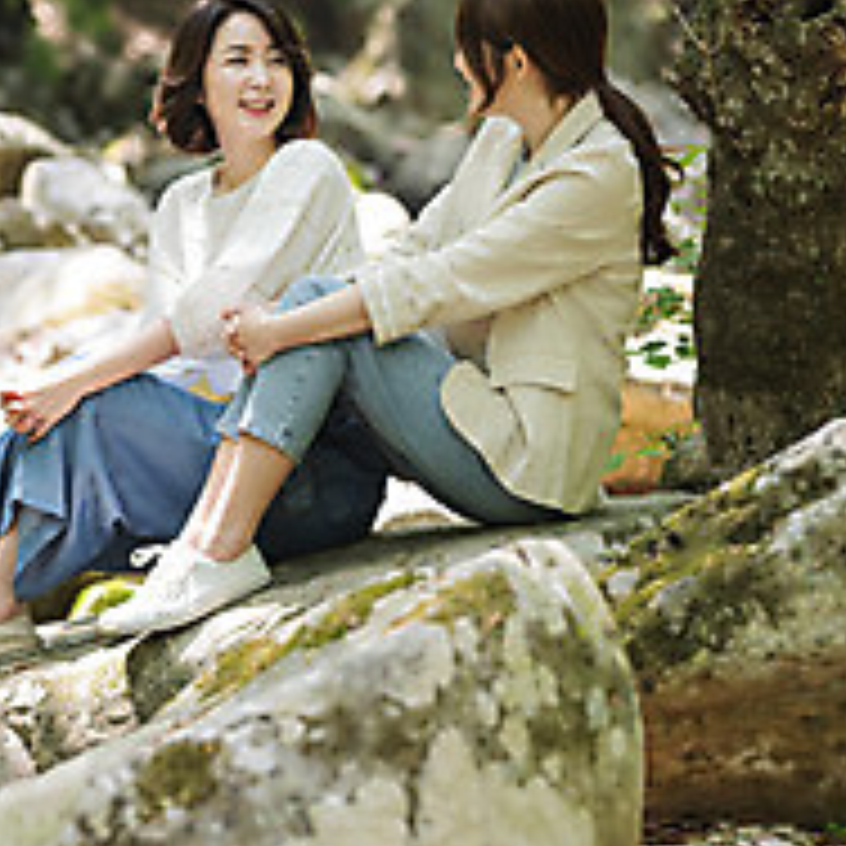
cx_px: 263
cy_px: 356
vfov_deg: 11.3
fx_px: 4258
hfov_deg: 11.3
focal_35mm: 154
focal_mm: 85
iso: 320
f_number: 2.5
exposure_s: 1/320
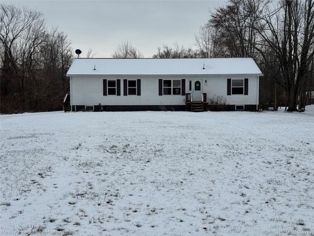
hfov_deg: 39.7
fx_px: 435
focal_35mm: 48
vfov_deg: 30.3
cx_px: 157
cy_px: 118
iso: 64
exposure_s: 1/2110
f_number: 1.78
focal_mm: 6.76
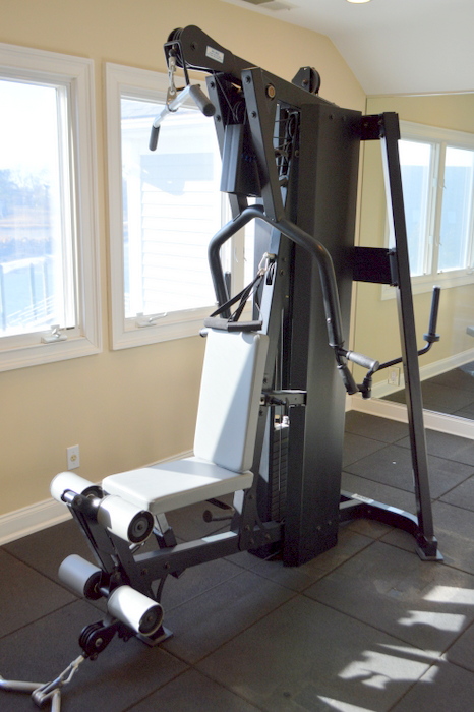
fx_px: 712
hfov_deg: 36.8
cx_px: 237
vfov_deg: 53.2
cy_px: 356
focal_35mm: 36
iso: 400
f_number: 5.6
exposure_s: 1/125
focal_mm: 24
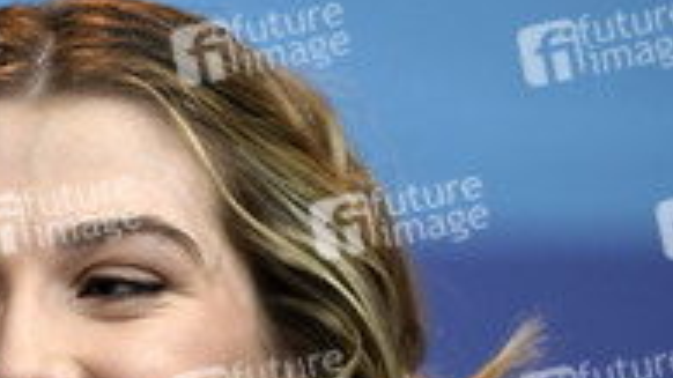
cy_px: 479
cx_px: -40
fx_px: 8670
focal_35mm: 486
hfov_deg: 4.4
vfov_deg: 2.5
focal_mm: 200
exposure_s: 1/400
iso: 1250
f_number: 3.2
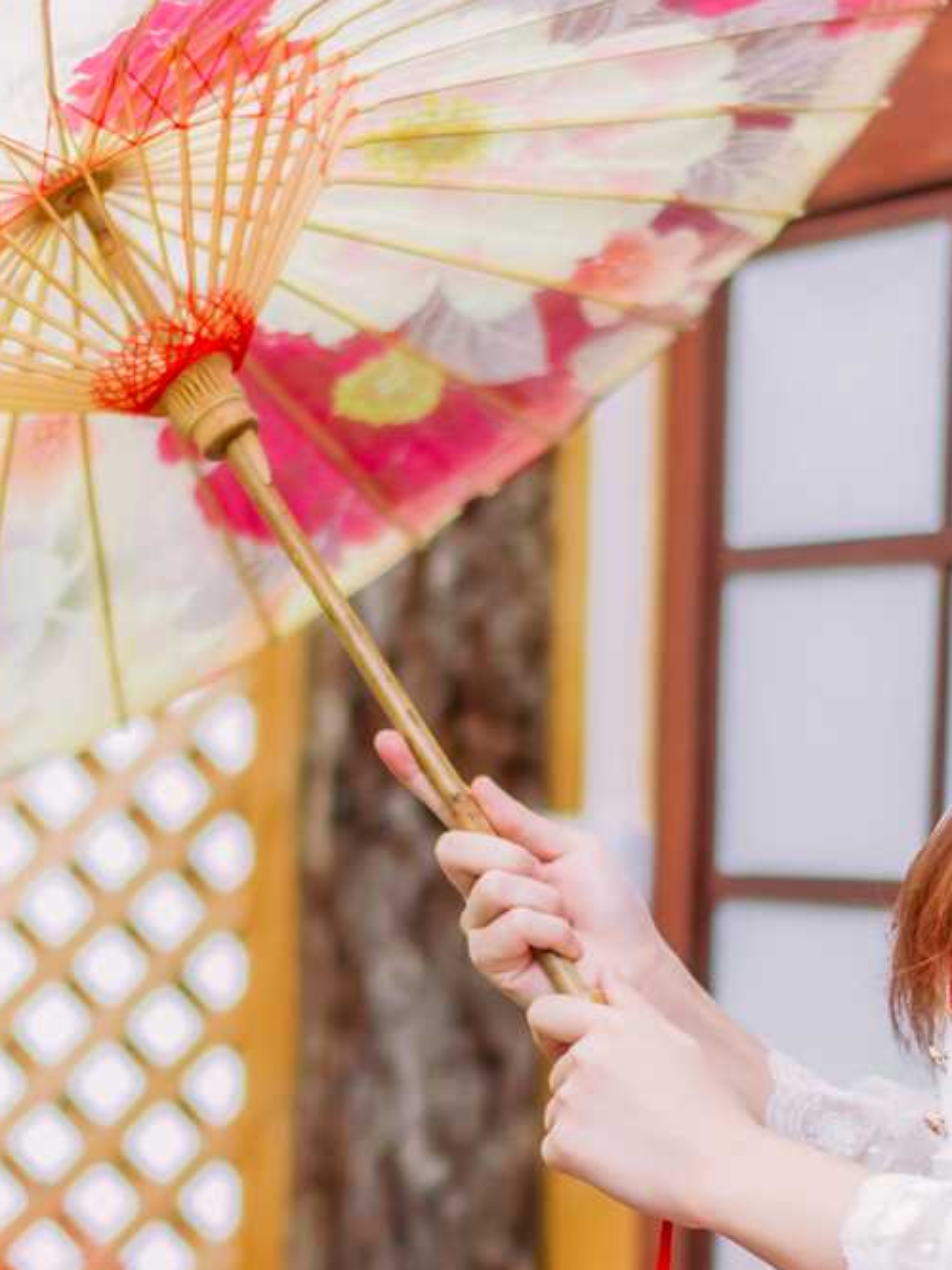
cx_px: 639
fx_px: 5541
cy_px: 1105
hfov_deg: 9.8
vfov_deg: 13.0
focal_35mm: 151
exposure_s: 1/1250
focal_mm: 58
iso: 640
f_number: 1.6
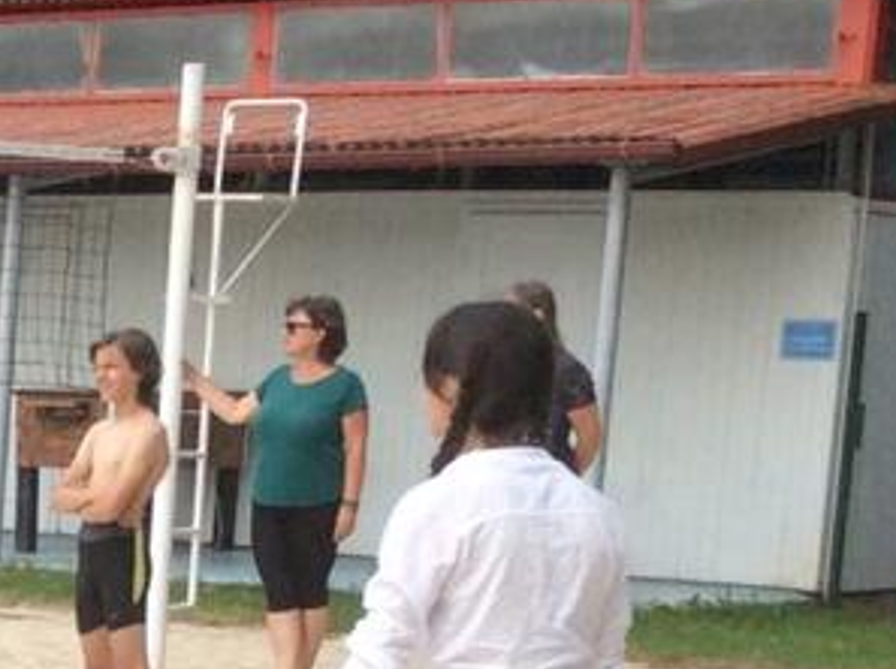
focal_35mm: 144
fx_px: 3723
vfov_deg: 10.0
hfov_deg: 12.9
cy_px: 930
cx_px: -519
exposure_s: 1/1100
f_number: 2.4
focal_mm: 3.3
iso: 32
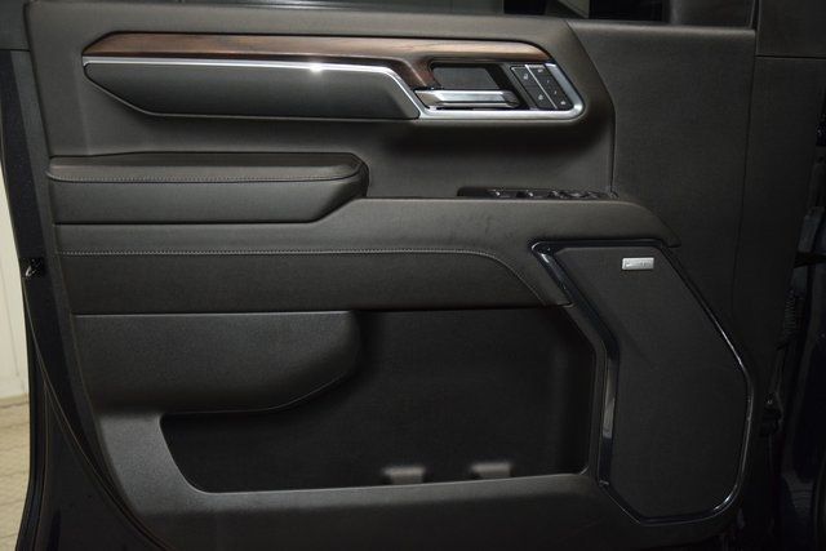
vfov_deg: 36.9
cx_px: 413
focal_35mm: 36
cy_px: 276
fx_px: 826
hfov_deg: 53.1
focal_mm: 24
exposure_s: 1/125
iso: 1800
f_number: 3.8
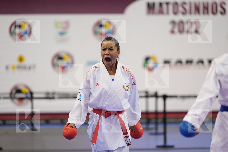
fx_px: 1267
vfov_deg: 6.9
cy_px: 76
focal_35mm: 200
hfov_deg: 10.3
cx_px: 114
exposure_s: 1/1000
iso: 3200
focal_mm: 200
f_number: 2.8
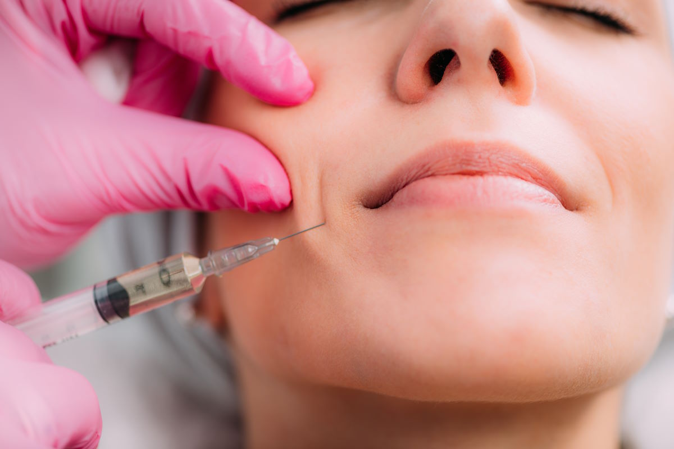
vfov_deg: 13.0
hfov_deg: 19.5
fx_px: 1966
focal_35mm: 105
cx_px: 337
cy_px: 224
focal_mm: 105
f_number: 4
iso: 64
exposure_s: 1/200
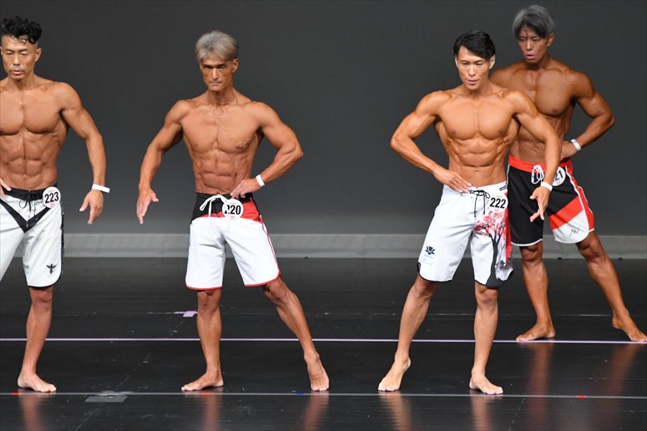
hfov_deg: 6.0
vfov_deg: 4.0
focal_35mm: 345
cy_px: 216
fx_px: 6197
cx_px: 324
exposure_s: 1/400
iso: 4000
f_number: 5.6
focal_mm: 230
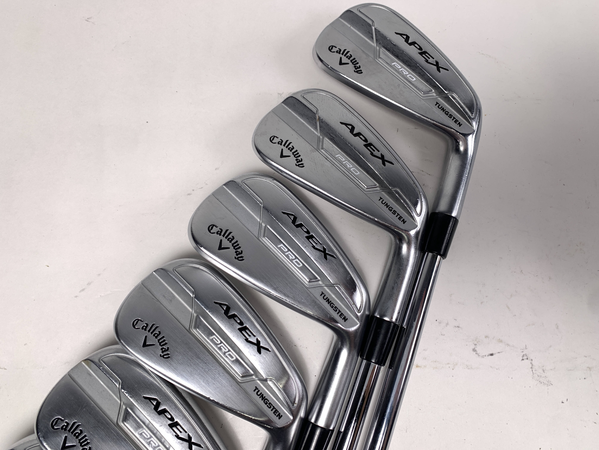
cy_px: 225
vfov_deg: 53.1
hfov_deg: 67.3
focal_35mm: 26
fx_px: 450
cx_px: 300
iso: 25
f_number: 1.8
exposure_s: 1/161
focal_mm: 4.25
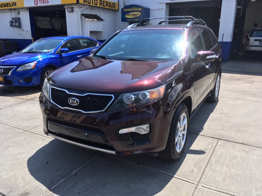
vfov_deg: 48.2
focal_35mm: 29
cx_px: 131
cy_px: 98
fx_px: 219
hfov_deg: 61.7
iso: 25
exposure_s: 1/999
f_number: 2.2
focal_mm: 4.15
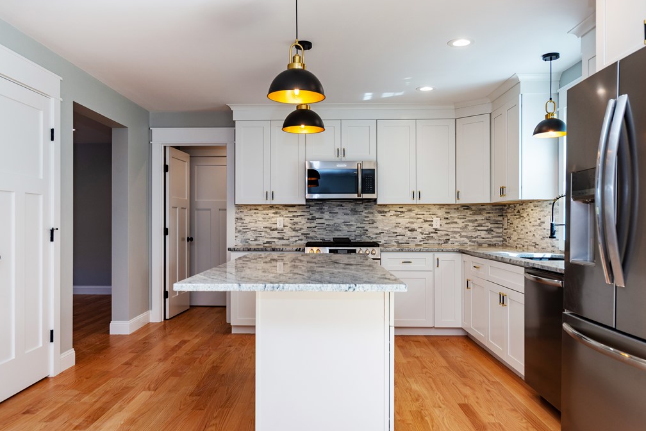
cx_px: 311
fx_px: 502
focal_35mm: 28
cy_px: 223
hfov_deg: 65.5
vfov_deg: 46.4
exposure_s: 1/20
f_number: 6.3
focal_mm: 26
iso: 100
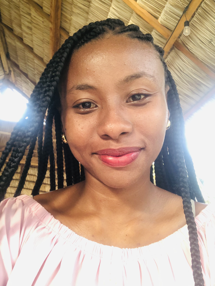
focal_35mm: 32
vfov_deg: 56.8
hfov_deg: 44.2
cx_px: 108
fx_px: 265
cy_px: 143
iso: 100
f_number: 2.2
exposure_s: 1/60
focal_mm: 2.87
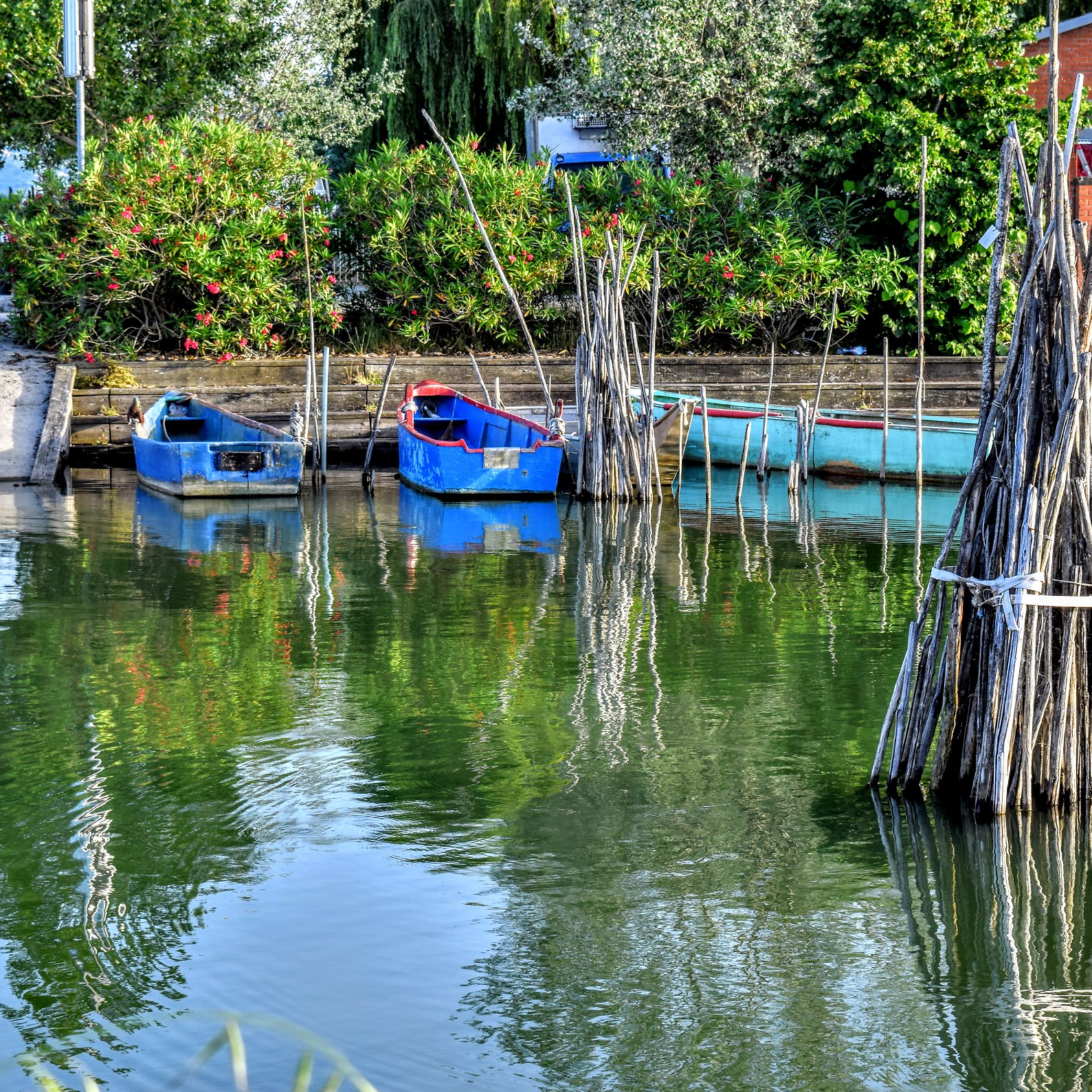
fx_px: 3092
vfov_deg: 20.0
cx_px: 654
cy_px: 549
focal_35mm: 87
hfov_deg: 20.0
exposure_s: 1/100
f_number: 10
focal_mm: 45
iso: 200
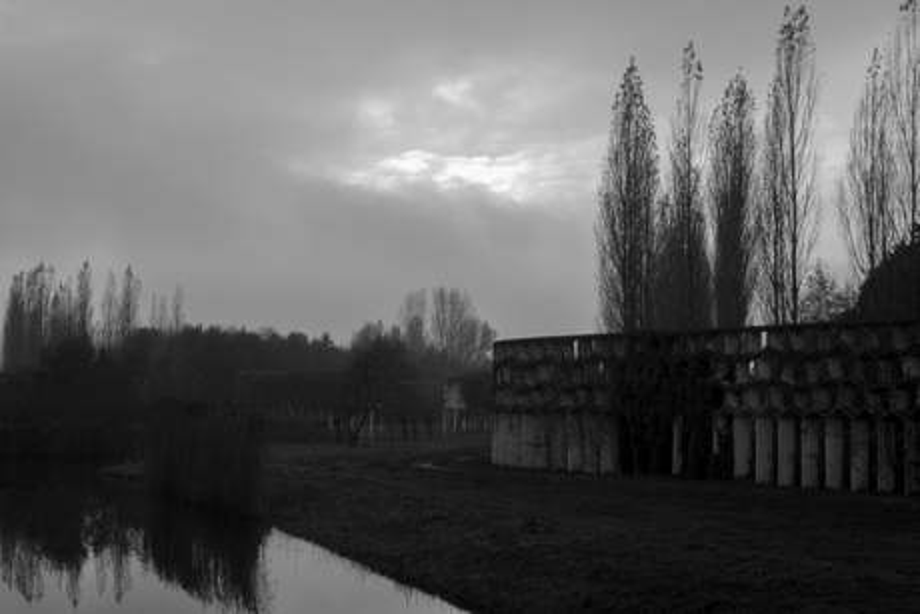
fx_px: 1329
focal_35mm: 52
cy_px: 307
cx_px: 460
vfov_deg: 26.0
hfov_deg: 38.2
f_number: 16
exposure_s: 1/25
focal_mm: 18.92
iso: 100
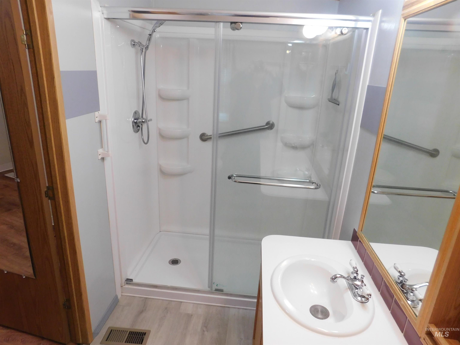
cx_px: 230
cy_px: 172
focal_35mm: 23
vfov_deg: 58.9
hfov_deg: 73.9
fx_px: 306
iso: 280
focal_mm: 4
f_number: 3
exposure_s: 1/30
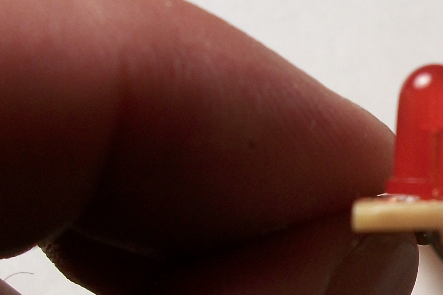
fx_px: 1120
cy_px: 245
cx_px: 530
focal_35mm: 91
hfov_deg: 20.9
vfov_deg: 14.9
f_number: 2.9
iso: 80
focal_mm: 5.7
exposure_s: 1/125
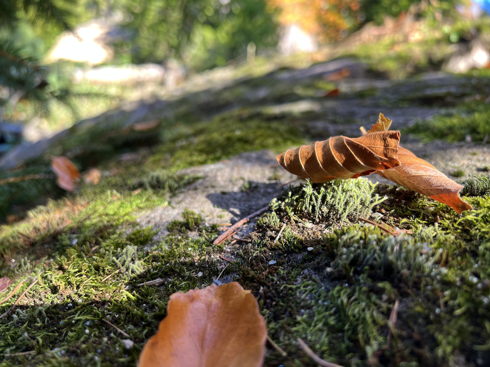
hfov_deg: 67.3
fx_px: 368
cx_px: 245
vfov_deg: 53.1
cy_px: 184
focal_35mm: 26
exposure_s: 1/121
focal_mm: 5.7
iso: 64
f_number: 1.5
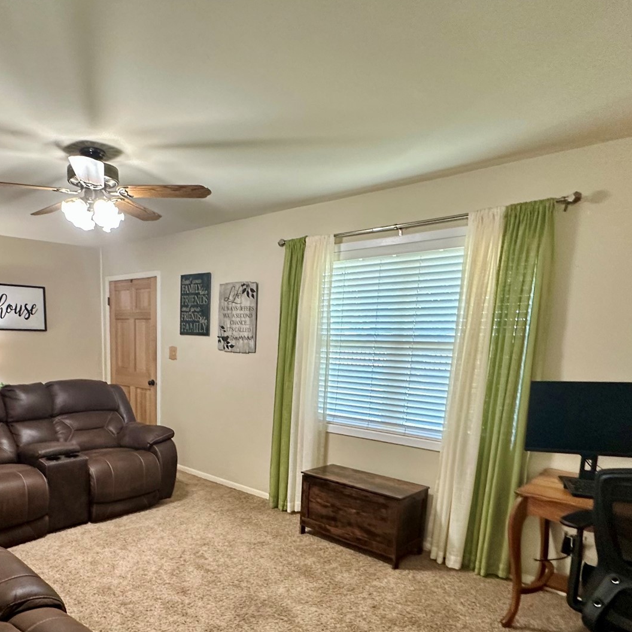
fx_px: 496
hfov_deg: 62.9
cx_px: 196
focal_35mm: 24
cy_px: 423
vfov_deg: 63.3
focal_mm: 2.22
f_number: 2.2
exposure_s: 1/60
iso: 250
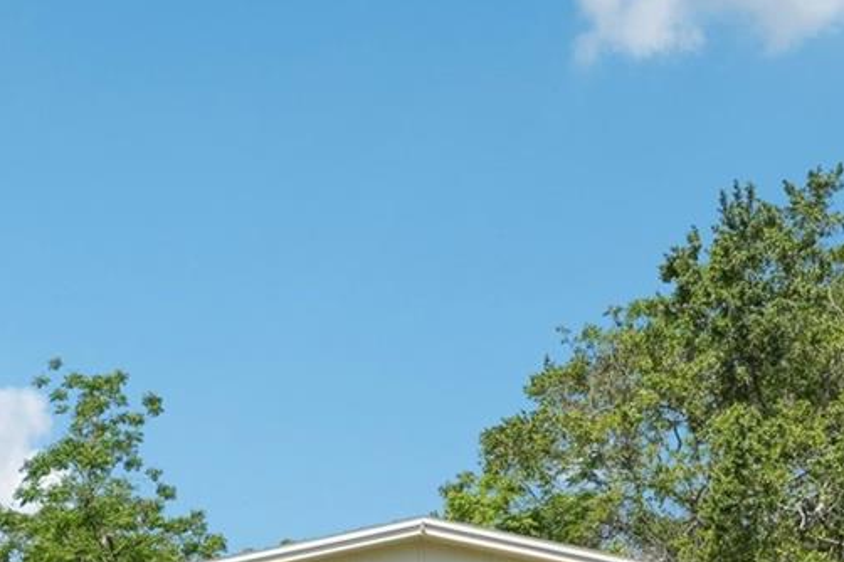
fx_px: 1217
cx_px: 293
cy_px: 747
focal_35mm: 52
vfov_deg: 22.9
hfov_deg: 37.9
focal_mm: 16.3
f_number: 8
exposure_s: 1/1600
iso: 400
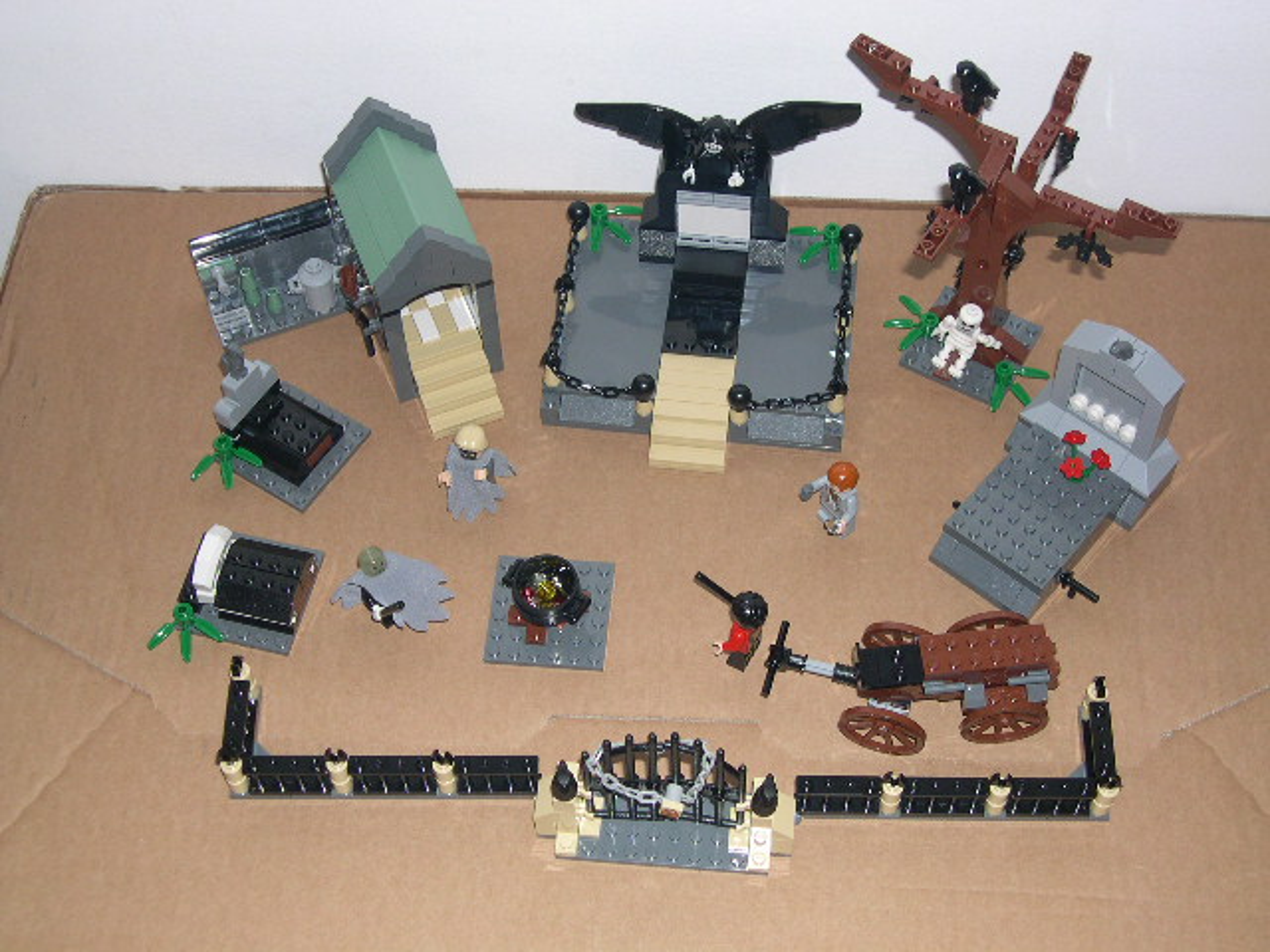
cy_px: 476
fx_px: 1908
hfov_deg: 36.8
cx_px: 635
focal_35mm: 52
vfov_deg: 28.0
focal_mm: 11.1
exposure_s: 1/60
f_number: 3.2
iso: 100
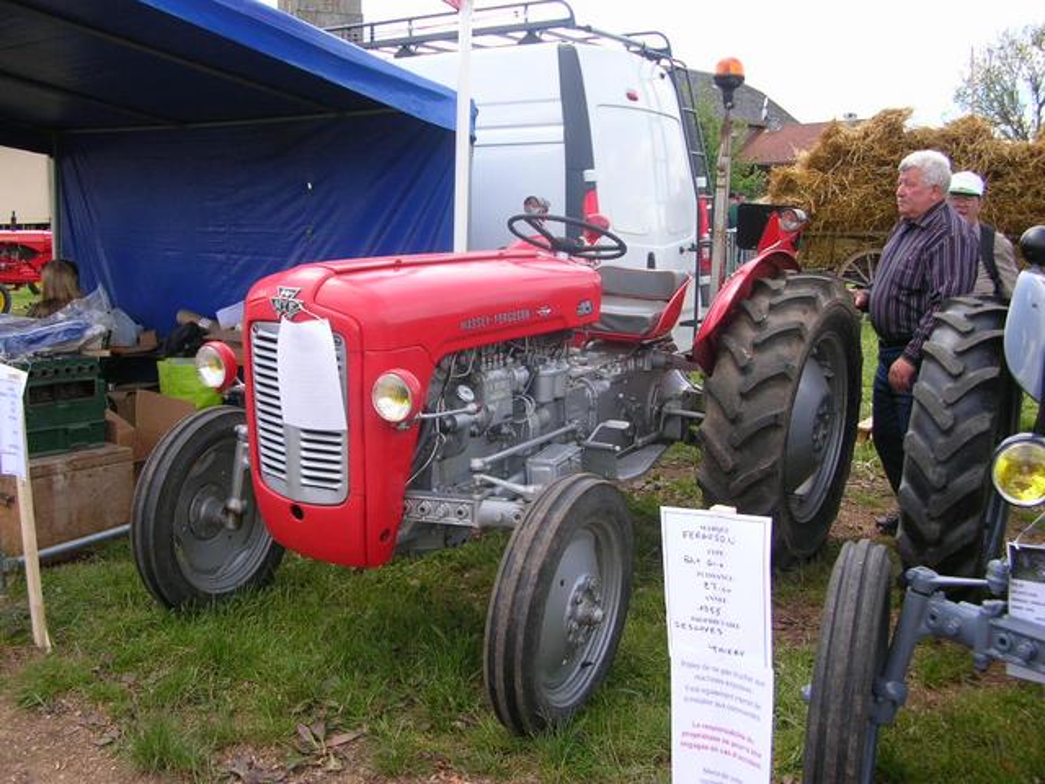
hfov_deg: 52.6
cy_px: 392
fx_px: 1057
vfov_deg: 40.7
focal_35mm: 35
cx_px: 522
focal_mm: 5.8
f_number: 2.8
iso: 50
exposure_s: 1/246
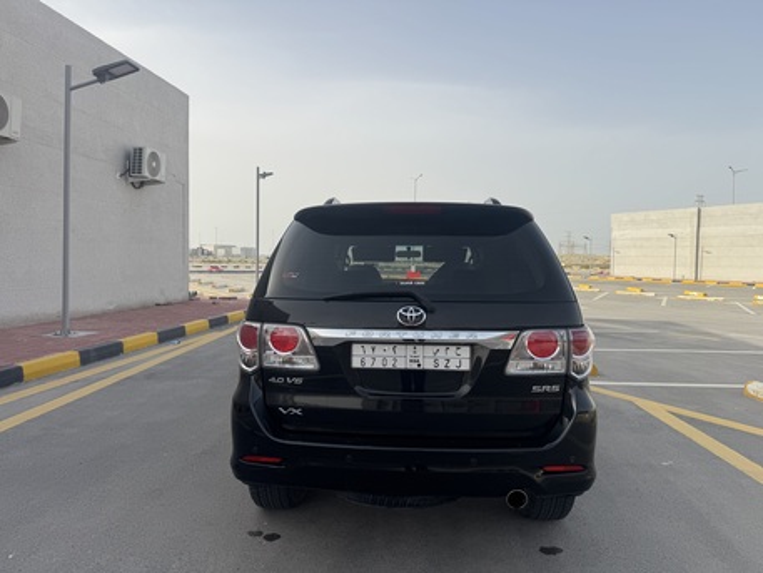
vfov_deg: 56.8
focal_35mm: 24
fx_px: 529
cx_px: 382
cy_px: 286
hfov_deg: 71.6
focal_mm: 6.76
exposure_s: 1/4310
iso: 80
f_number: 1.78
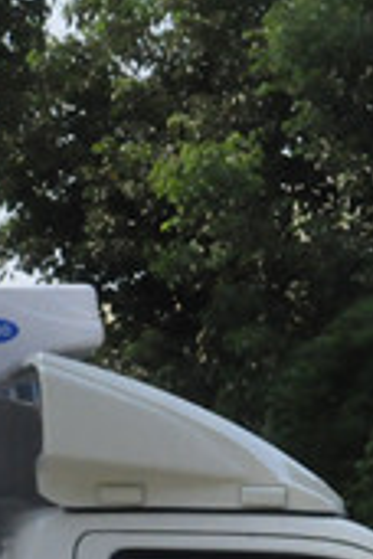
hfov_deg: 6.4
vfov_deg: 9.9
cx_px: -517
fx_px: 3160
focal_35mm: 203
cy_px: 760
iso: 2500
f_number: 10
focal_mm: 29
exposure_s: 1/3200
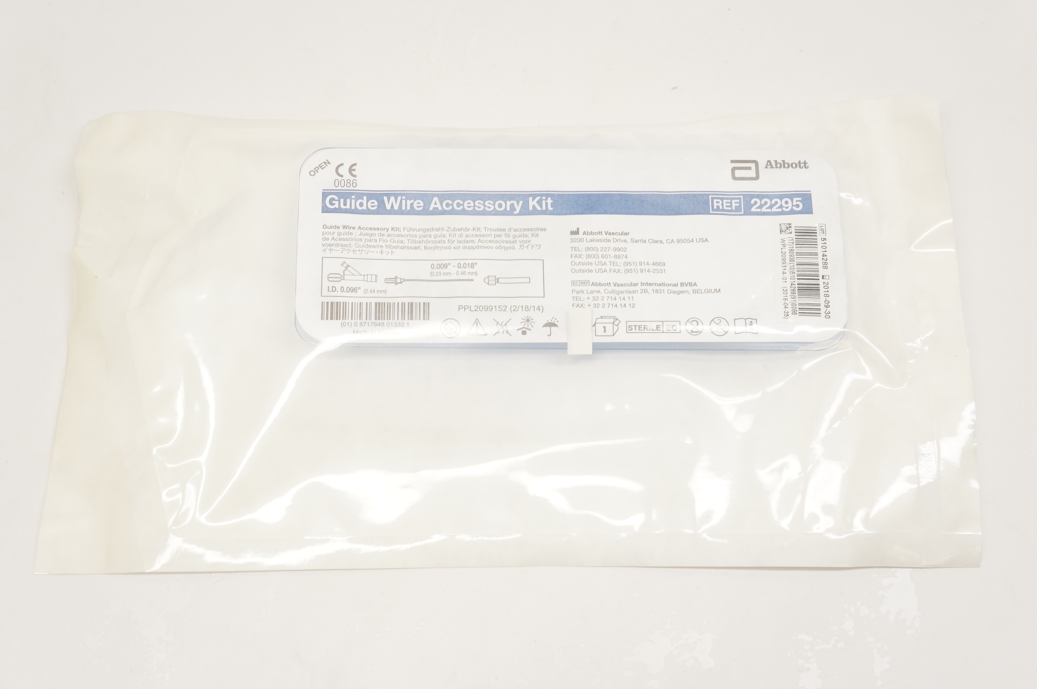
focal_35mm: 44
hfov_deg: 45.0
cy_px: 344
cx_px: 518
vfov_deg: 30.8
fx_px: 1252
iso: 800
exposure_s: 1/100
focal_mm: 29
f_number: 7.1
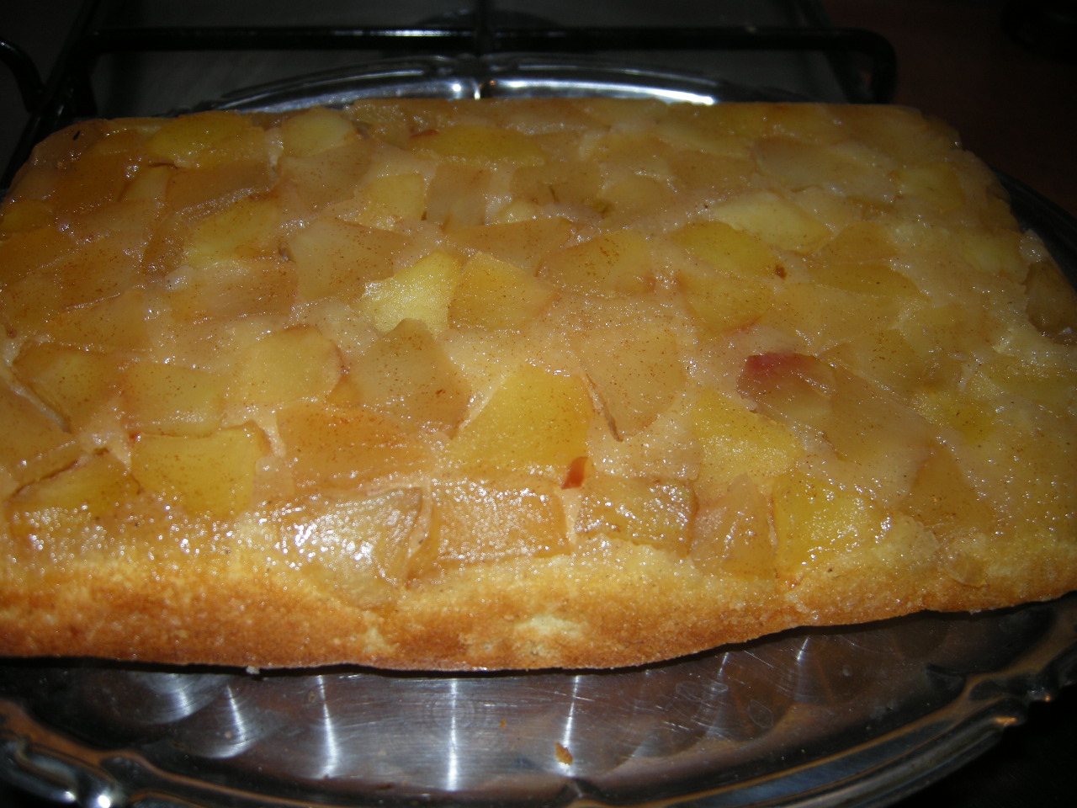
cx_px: 538
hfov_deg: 52.6
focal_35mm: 35
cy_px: 404
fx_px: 1089
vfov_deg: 40.7
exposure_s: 1/60
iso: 64
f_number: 2.7
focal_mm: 7.5
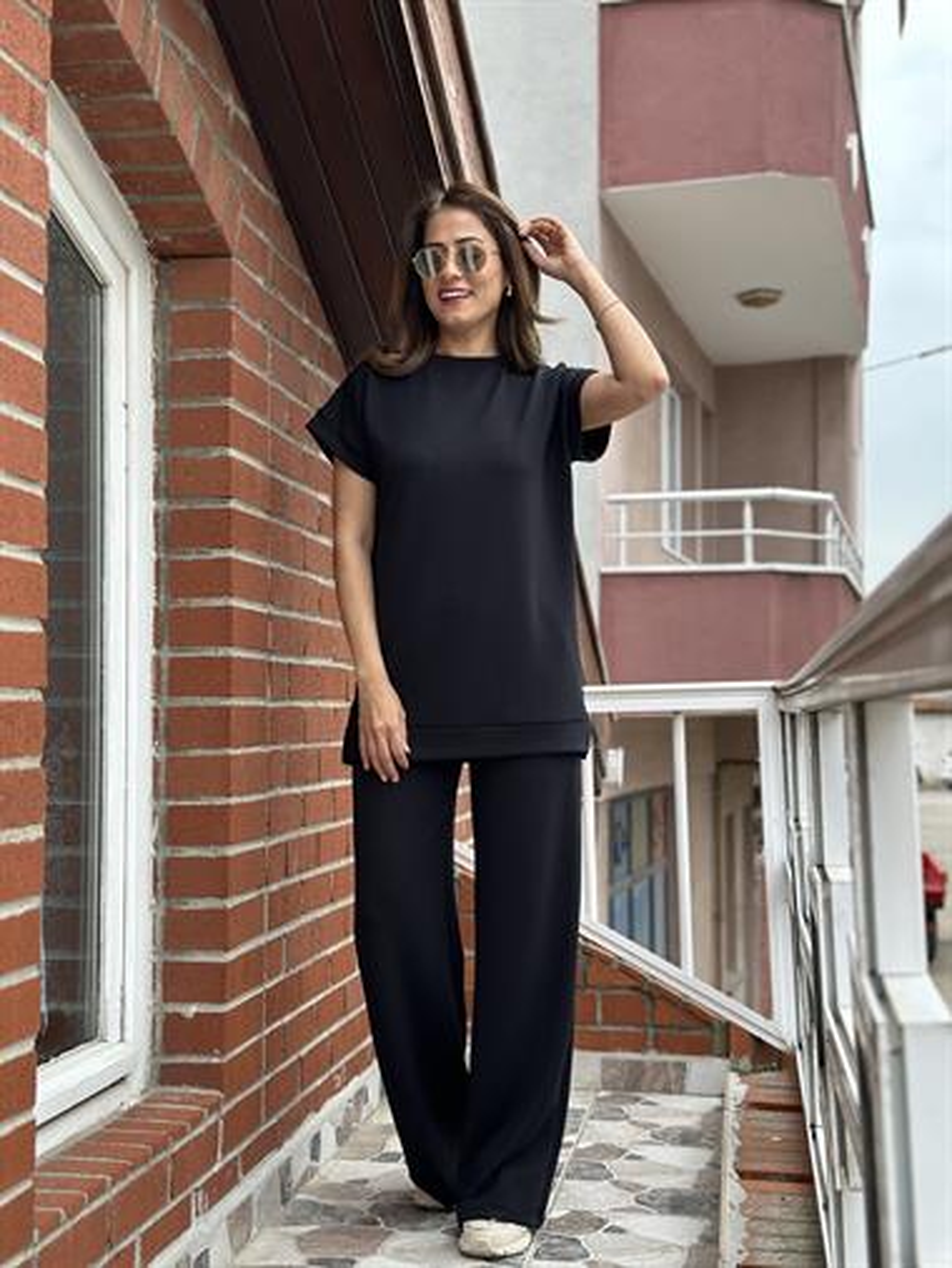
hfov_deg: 30.3
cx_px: 476
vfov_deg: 39.6
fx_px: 1759
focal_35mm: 48
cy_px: 634
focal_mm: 6.86
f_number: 1.78
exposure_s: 1/541
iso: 80
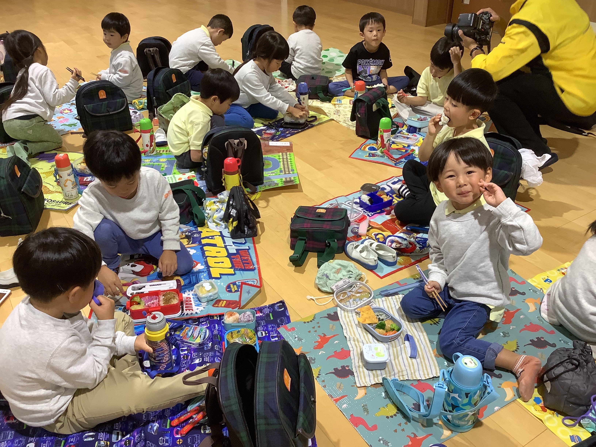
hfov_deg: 58.4
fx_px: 534
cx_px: 298
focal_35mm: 31
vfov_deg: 45.4
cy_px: 224
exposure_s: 1/60
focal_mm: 3.3
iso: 100
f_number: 2.4
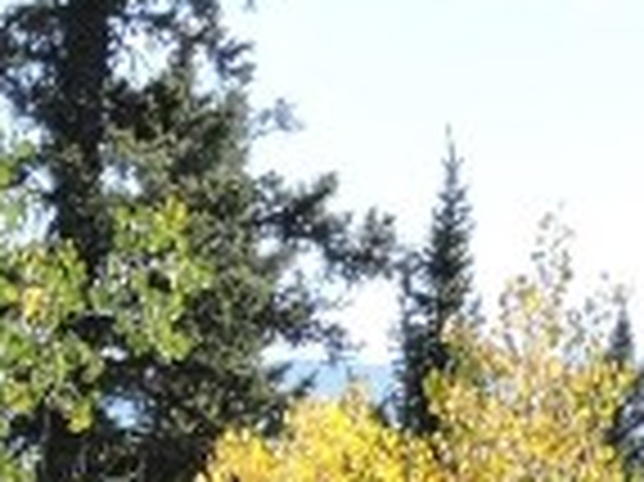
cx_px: -1252
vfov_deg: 3.7
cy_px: 1491
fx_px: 7342
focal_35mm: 395
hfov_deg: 4.8
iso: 100
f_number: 3.7
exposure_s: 1/400
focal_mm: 9.8
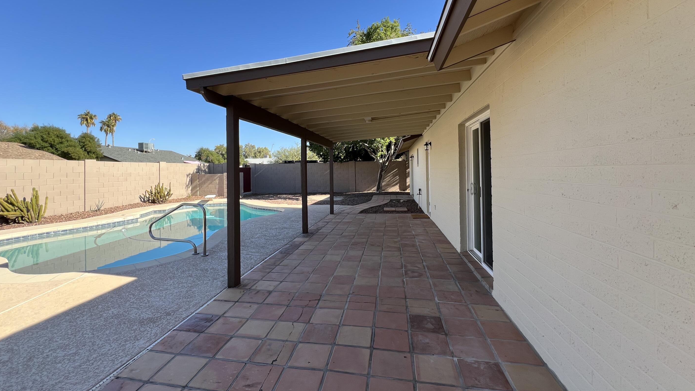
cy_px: 169
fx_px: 276
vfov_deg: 70.2
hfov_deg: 102.9
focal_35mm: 15
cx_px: 331
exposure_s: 1/461
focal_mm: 1.57
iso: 32
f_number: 1.8
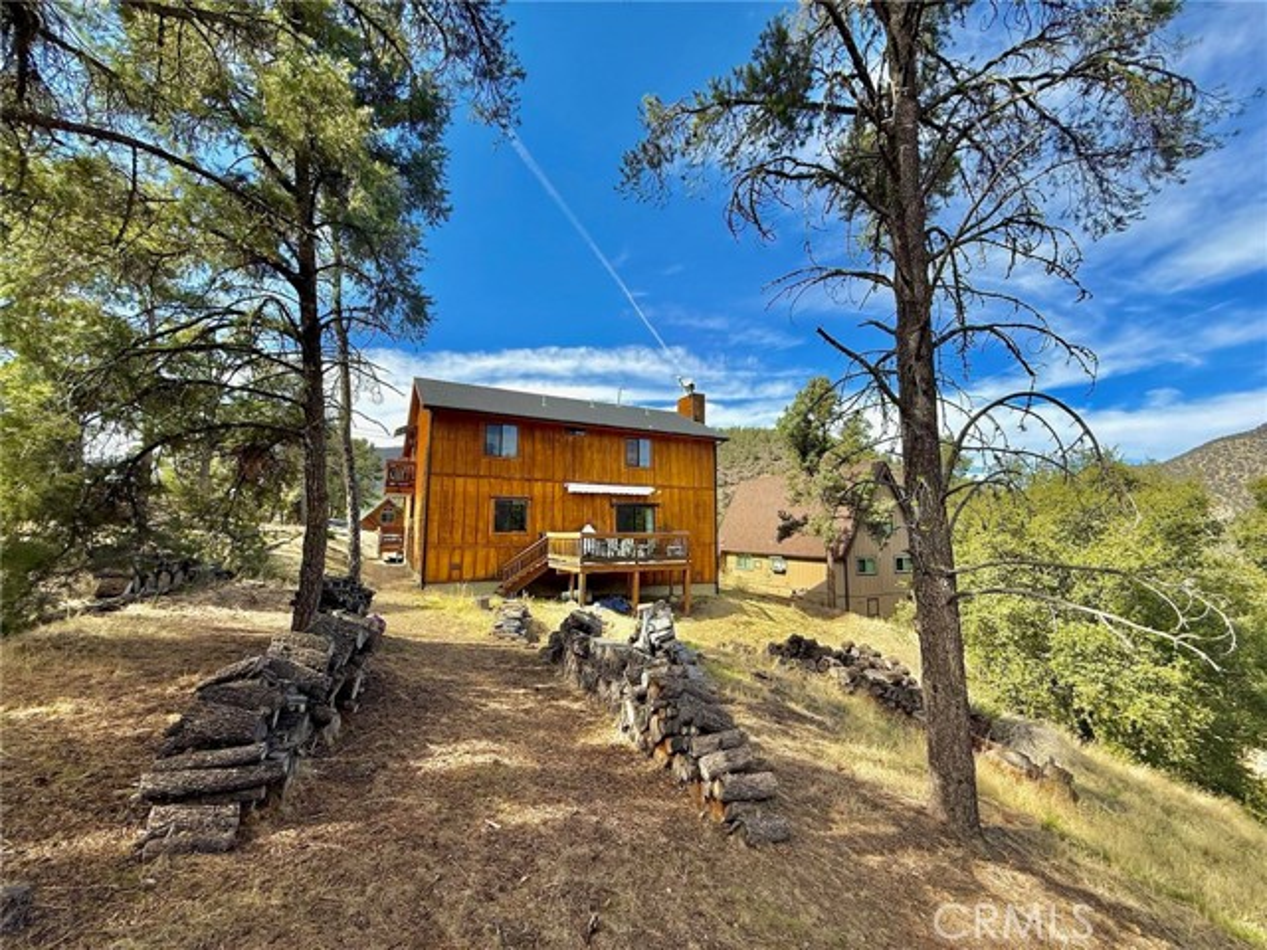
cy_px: 475
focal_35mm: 14
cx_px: 634
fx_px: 512
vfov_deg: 85.7
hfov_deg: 102.1
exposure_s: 1/1285
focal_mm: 2.22
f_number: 2.2
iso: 50
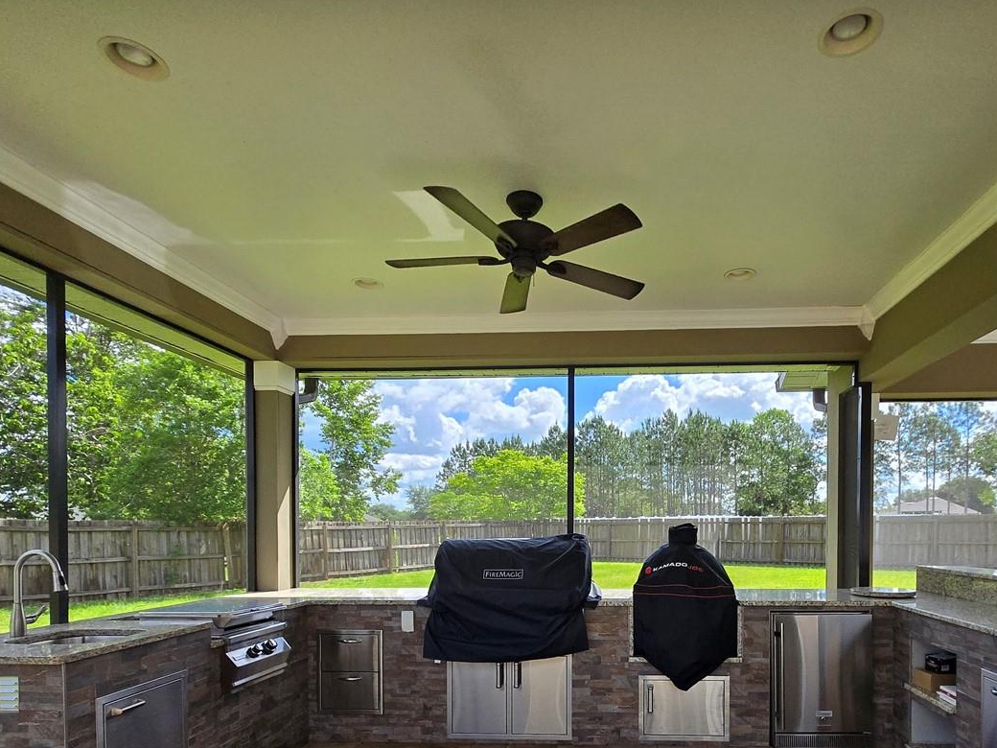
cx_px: 593
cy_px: 548
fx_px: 576
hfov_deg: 80.9
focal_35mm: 20
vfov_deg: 62.7
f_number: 2.2
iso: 80
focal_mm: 1.7
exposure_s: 1/719
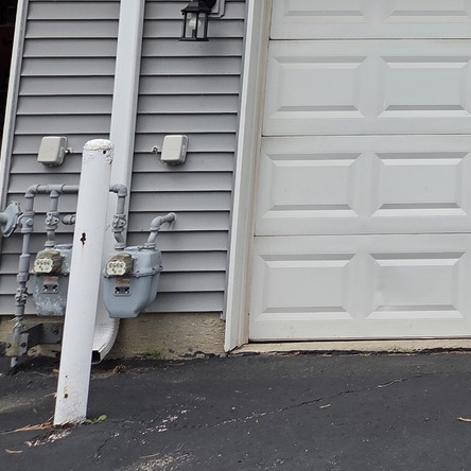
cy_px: -100
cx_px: 662
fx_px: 1016
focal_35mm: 66
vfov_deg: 23.7
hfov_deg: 22.4
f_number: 1.8
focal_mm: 5.4
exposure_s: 1/1930
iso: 80
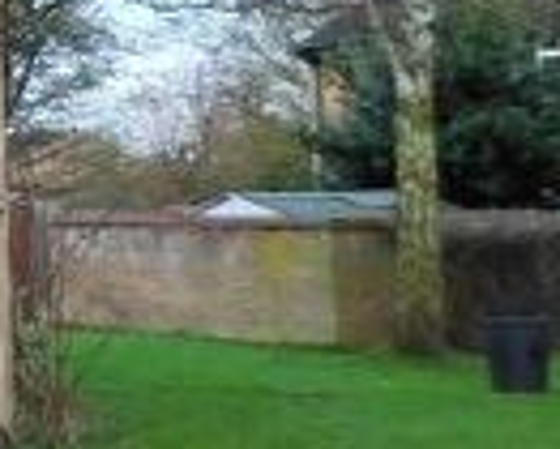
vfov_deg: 12.7
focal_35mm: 120
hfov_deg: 12.9
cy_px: -36
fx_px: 1990
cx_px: -714
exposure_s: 1/200
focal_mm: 4
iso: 125
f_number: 3
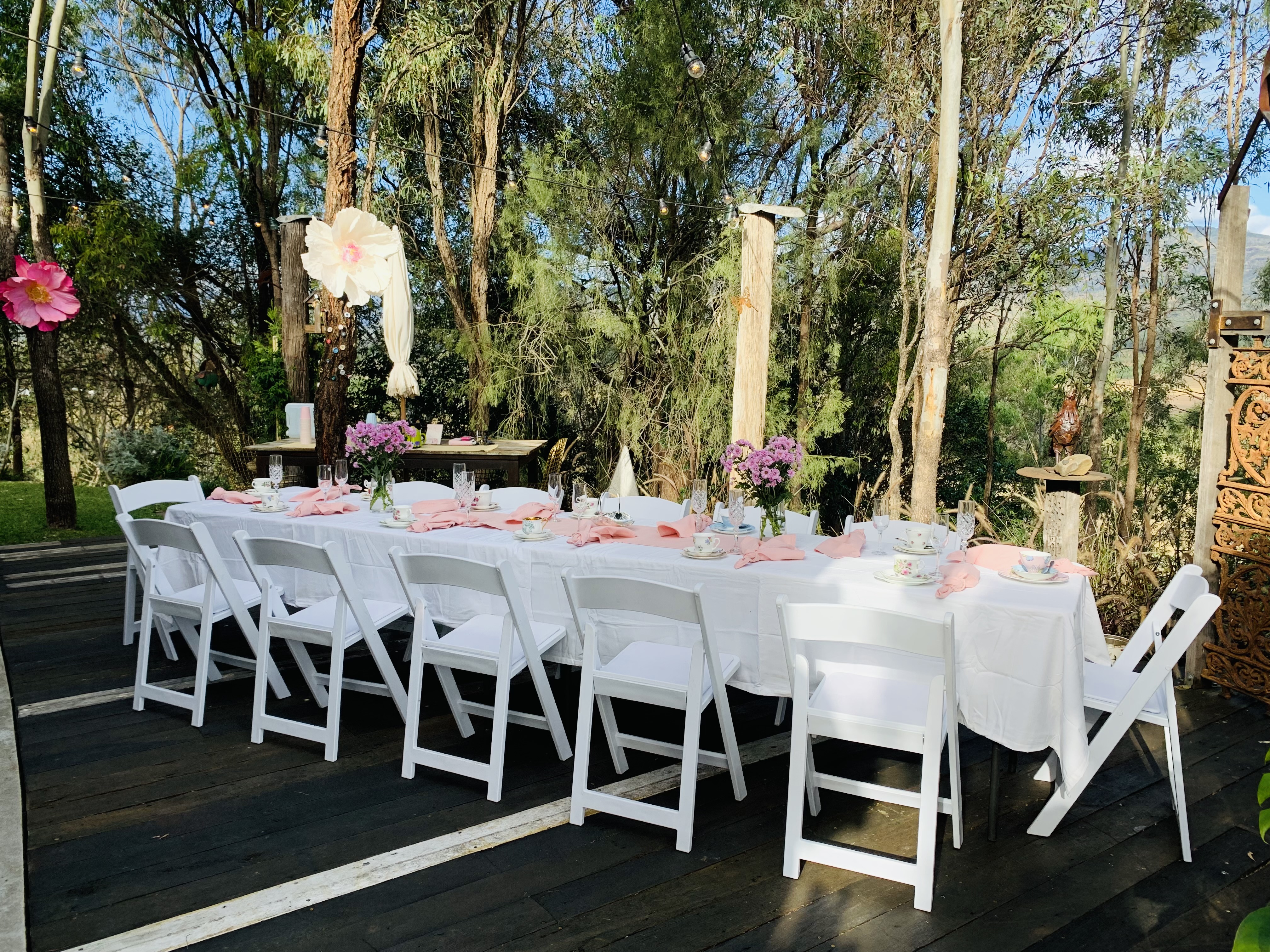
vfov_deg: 53.1
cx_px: 635
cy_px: 476
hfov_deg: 67.3
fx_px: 954
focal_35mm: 26
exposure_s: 1/631
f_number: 1.8
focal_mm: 4.25
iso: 25
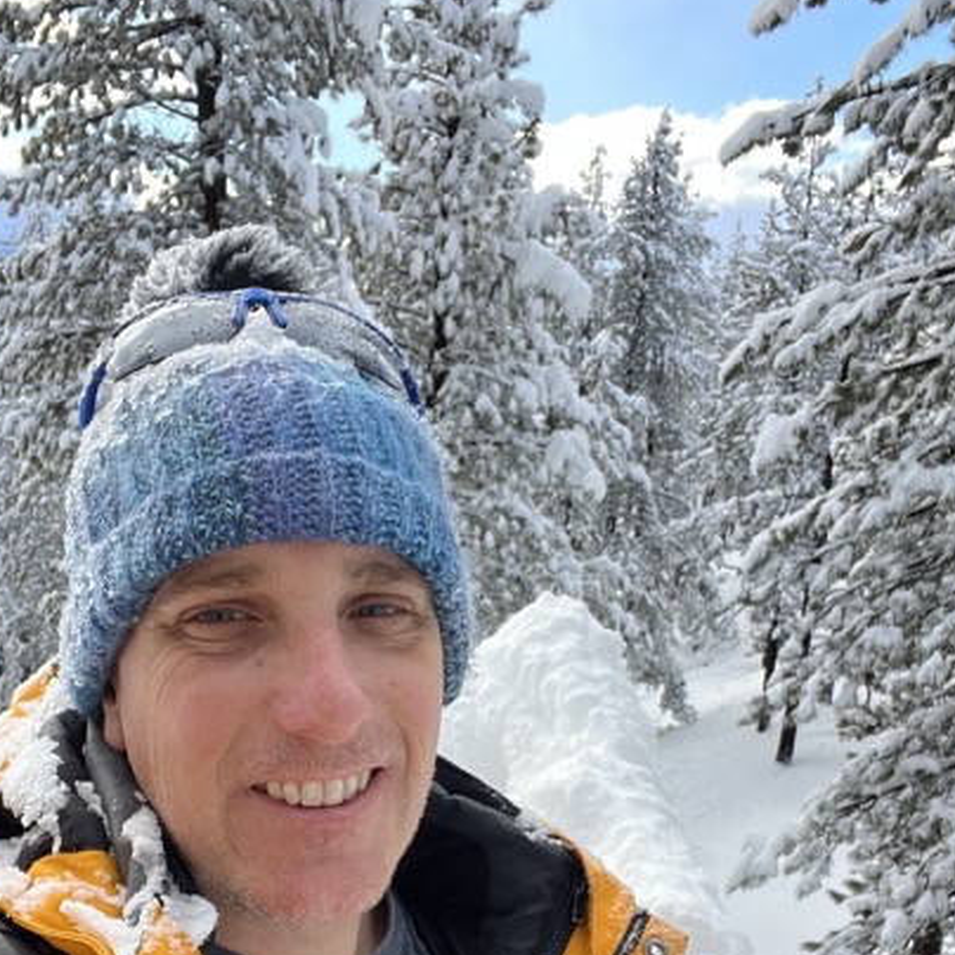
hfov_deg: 40.0
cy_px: 742
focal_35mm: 42
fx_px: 1311
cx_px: 418
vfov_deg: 38.7
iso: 32
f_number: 2.2
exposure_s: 1/164
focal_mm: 2.71
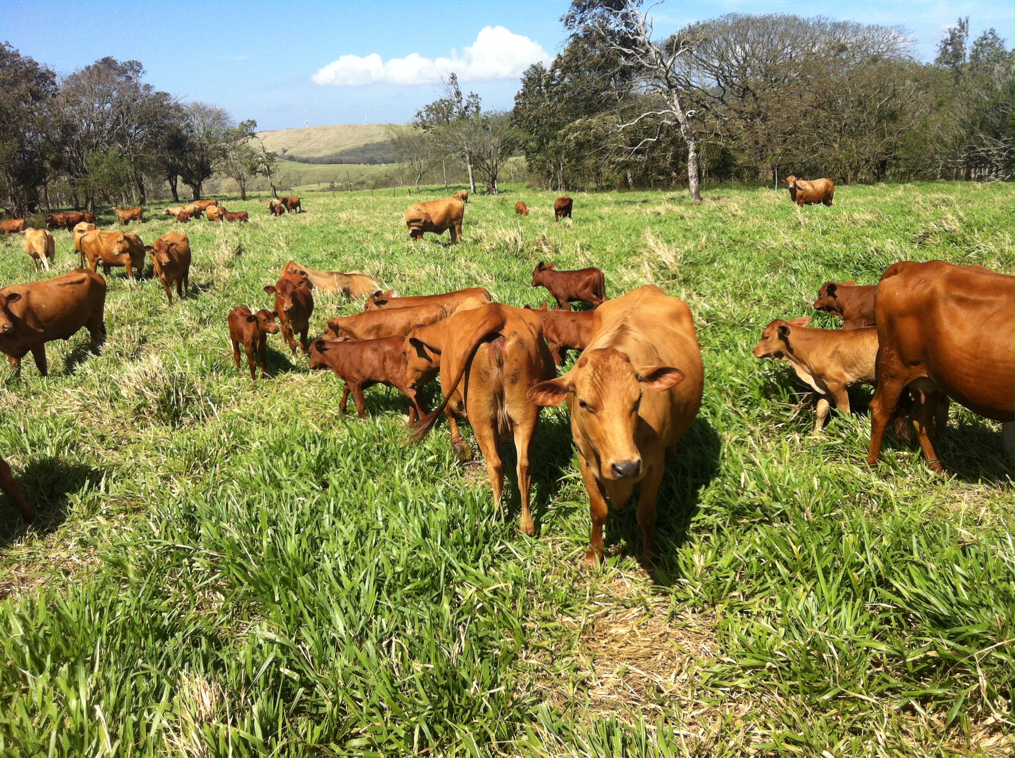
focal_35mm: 35
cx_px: 508
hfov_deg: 52.7
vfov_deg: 40.6
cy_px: 379
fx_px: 1025
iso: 80
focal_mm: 3.85
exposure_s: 1/1312
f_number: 2.8
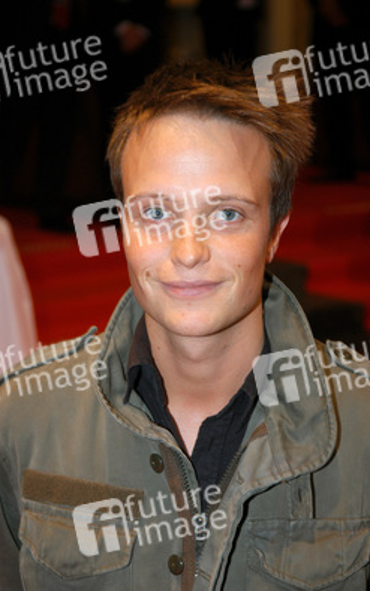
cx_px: 193
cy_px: 296
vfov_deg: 20.4
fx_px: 1645
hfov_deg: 12.8
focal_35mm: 102
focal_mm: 66
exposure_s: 1/60
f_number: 5
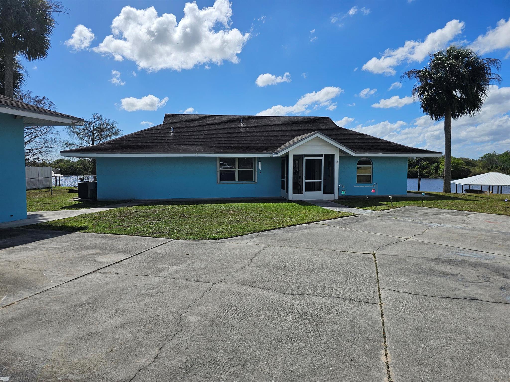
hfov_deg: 73.9
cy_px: 191
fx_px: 339
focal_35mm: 23
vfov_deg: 58.9
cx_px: 255
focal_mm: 6.3
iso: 12
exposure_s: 1/1834
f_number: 1.7
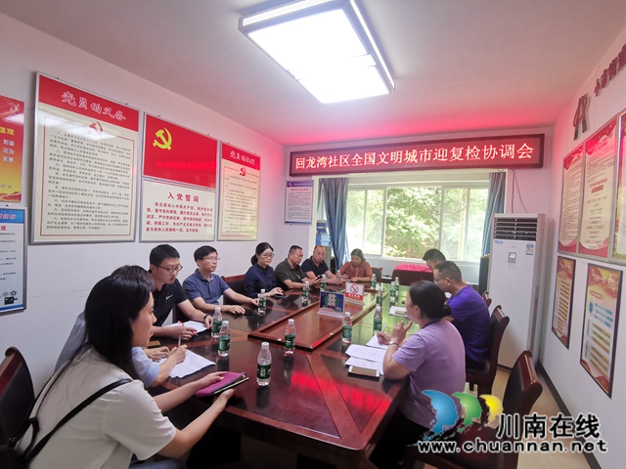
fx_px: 307
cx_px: 313
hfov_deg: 91.0
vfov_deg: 74.7
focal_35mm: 17
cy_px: 234
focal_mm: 2.26
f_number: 2.2
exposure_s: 1/50
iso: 400
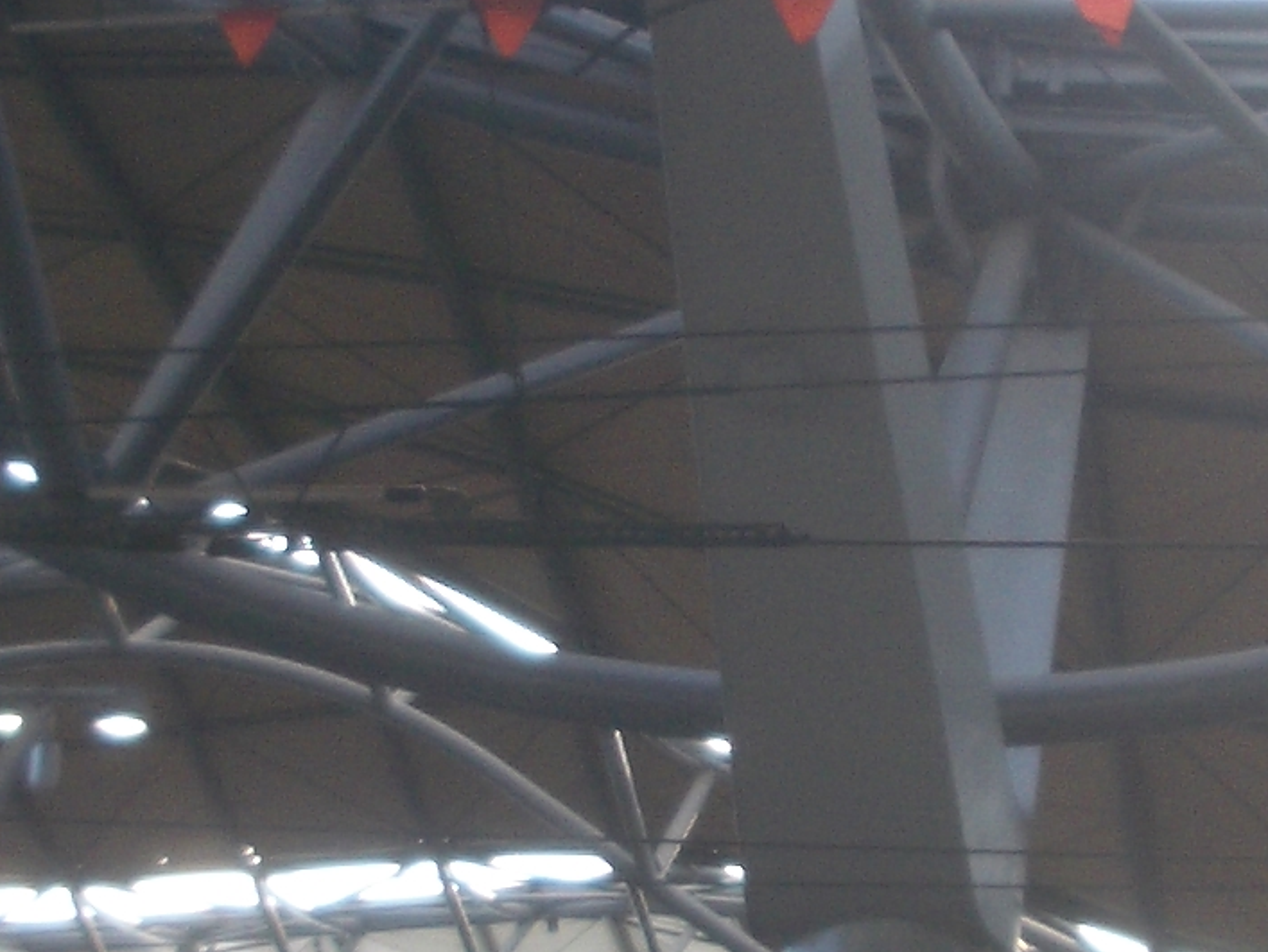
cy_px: 710
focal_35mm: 114
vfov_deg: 13.0
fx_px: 4178
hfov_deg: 17.2
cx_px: 748
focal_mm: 5.8
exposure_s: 1/80
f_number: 2.6
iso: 50
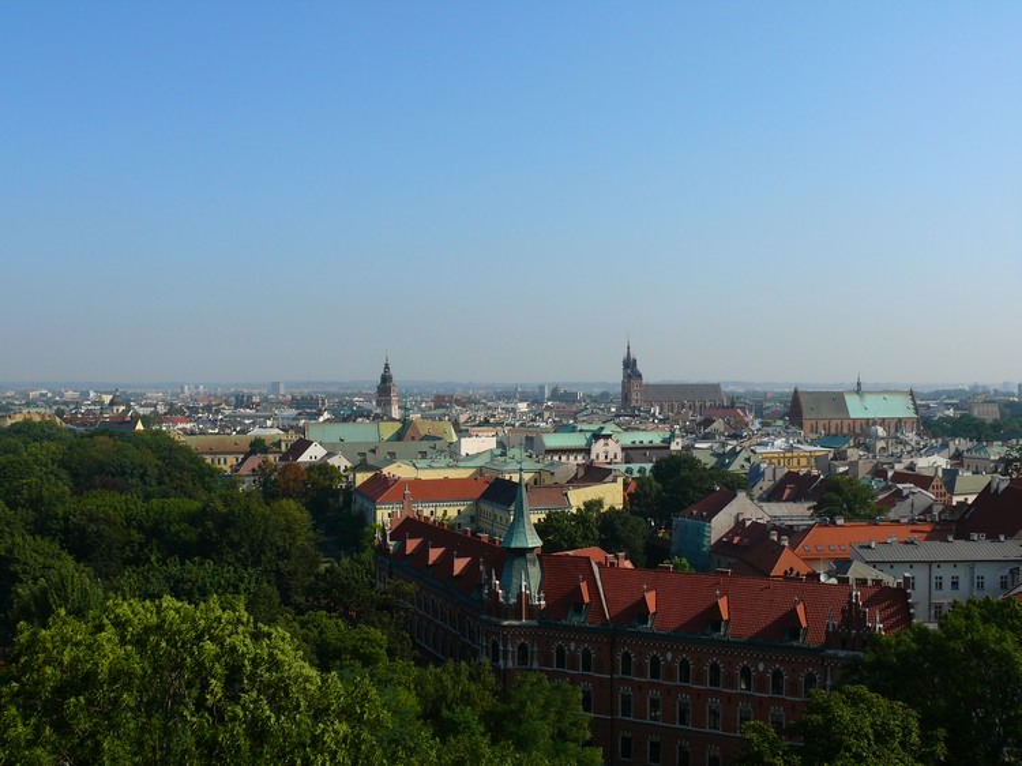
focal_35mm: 35
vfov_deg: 40.7
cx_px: 511
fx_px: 1033
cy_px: 383
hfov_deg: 52.6
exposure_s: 1/500
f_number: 6.3
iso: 100
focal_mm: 7.4
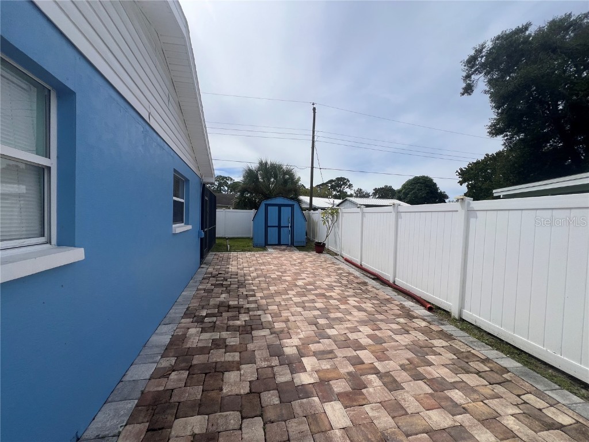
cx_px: 294
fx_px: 221
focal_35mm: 13
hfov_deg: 106.2
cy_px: 221
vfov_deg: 89.9
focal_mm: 1.57
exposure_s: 1/3215
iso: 32
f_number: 1.8
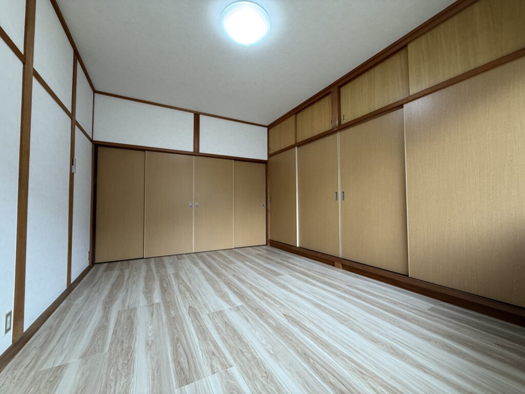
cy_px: 197
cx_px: 262
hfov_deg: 102.1
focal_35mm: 14
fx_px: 212
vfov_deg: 85.7
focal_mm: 2.22
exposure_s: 1/100
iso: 100
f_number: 2.2
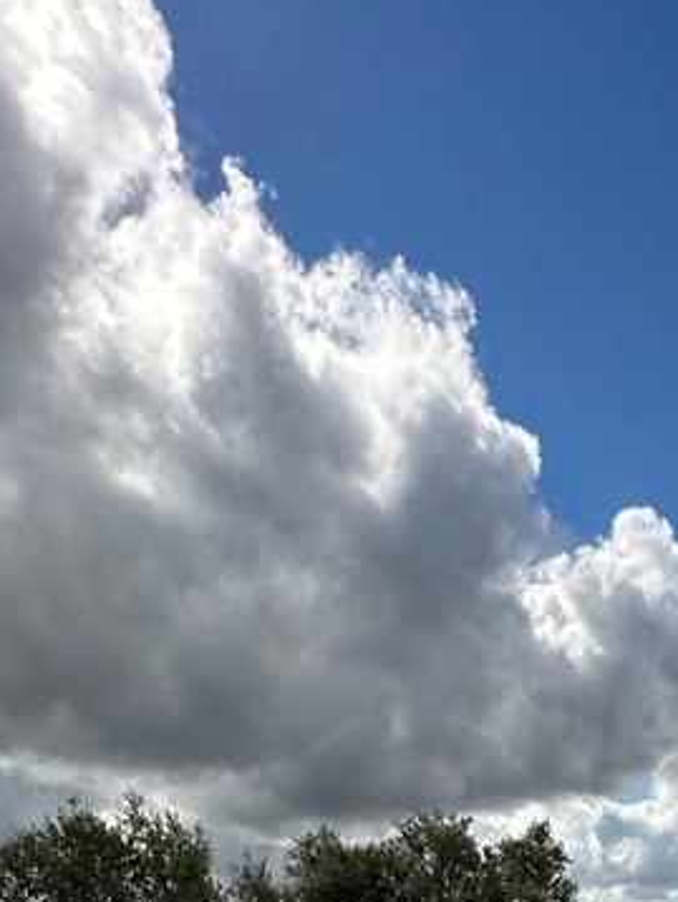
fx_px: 1043
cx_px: 663
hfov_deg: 33.3
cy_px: 1240
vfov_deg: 32.0
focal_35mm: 40
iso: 50
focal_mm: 2.22
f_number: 2.2
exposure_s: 1/2174
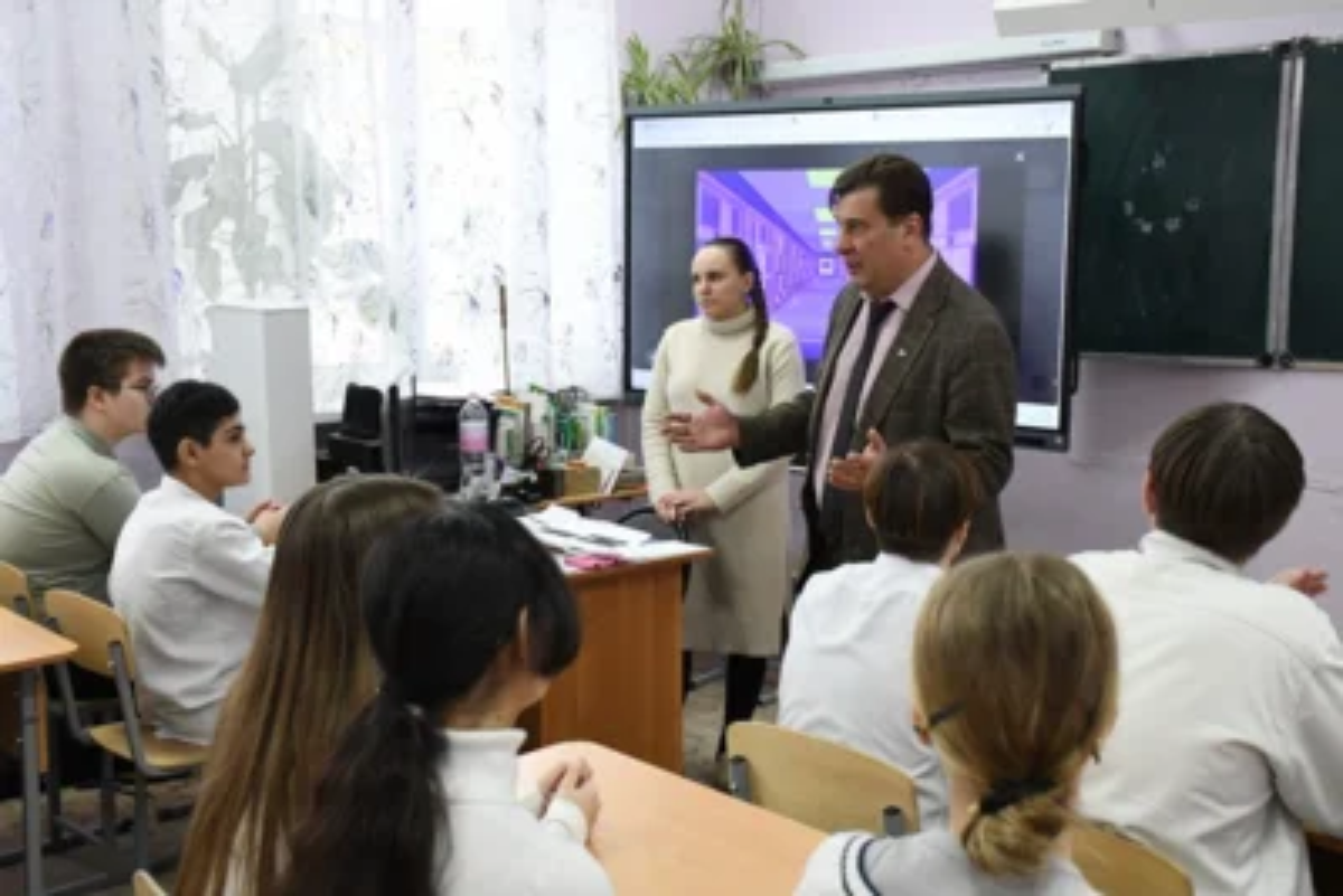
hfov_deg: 43.6
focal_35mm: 45
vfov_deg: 29.9
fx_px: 1679
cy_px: 448
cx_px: 672
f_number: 5.6
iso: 3200
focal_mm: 30
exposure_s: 1/200
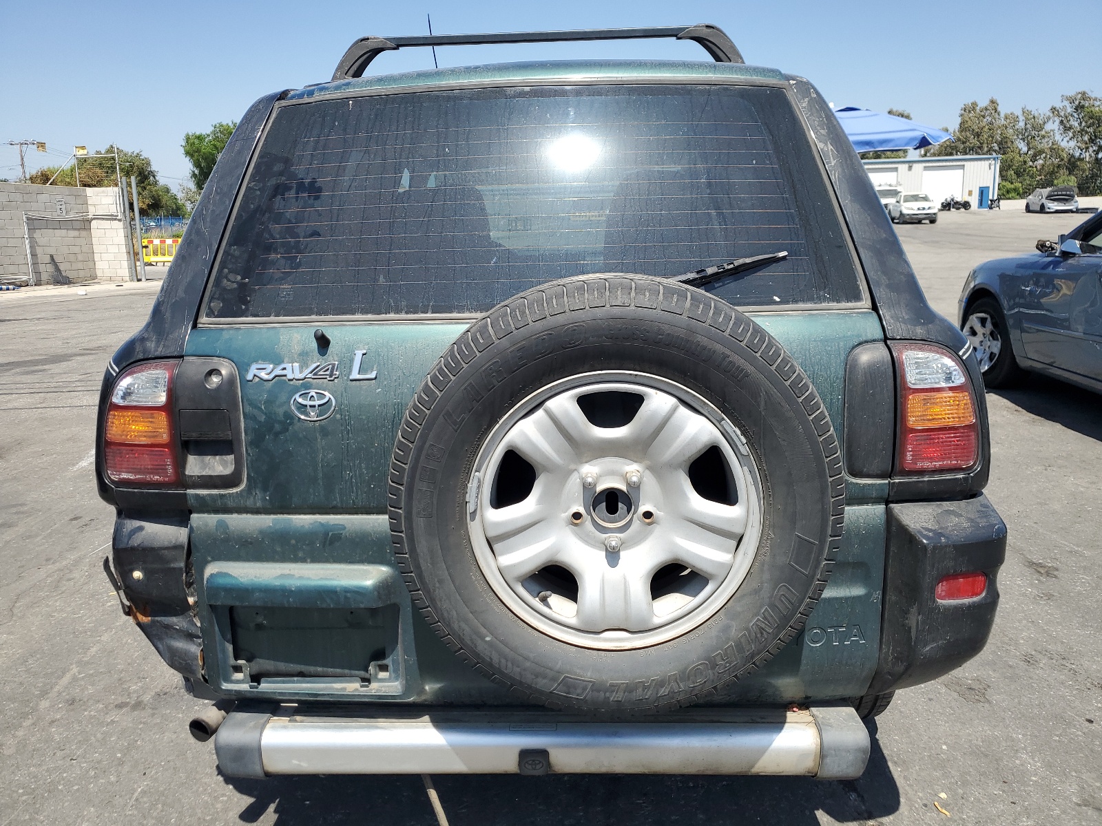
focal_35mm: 26
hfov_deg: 67.3
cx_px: 551
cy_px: 413
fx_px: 828
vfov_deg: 53.1
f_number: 1.5
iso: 50
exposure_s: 1/2500
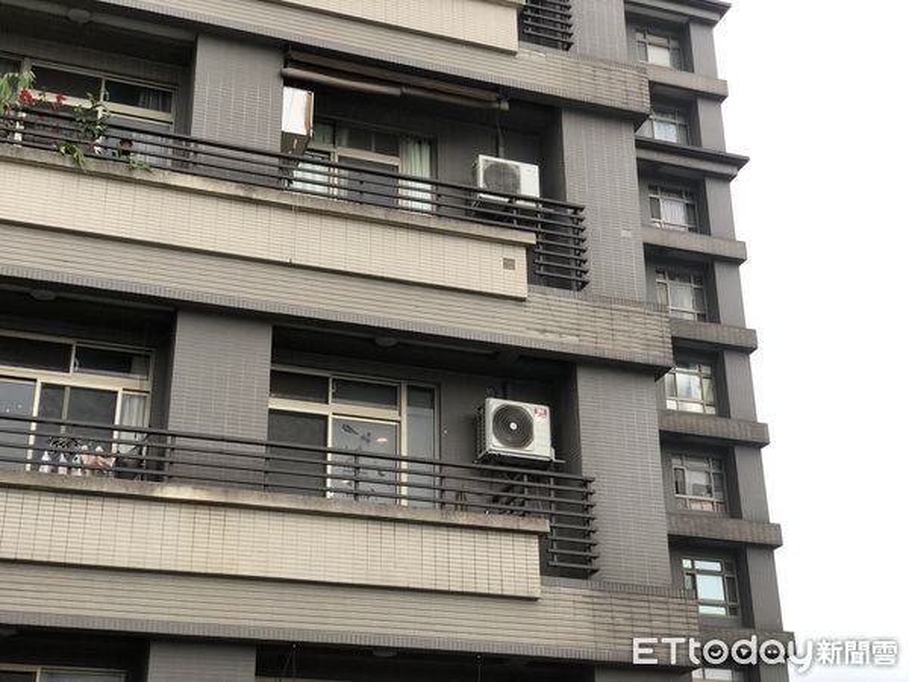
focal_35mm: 52
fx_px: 1365
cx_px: 454
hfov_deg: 36.8
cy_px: 341
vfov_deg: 28.0
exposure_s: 1/60
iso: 25
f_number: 2.4
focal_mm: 6
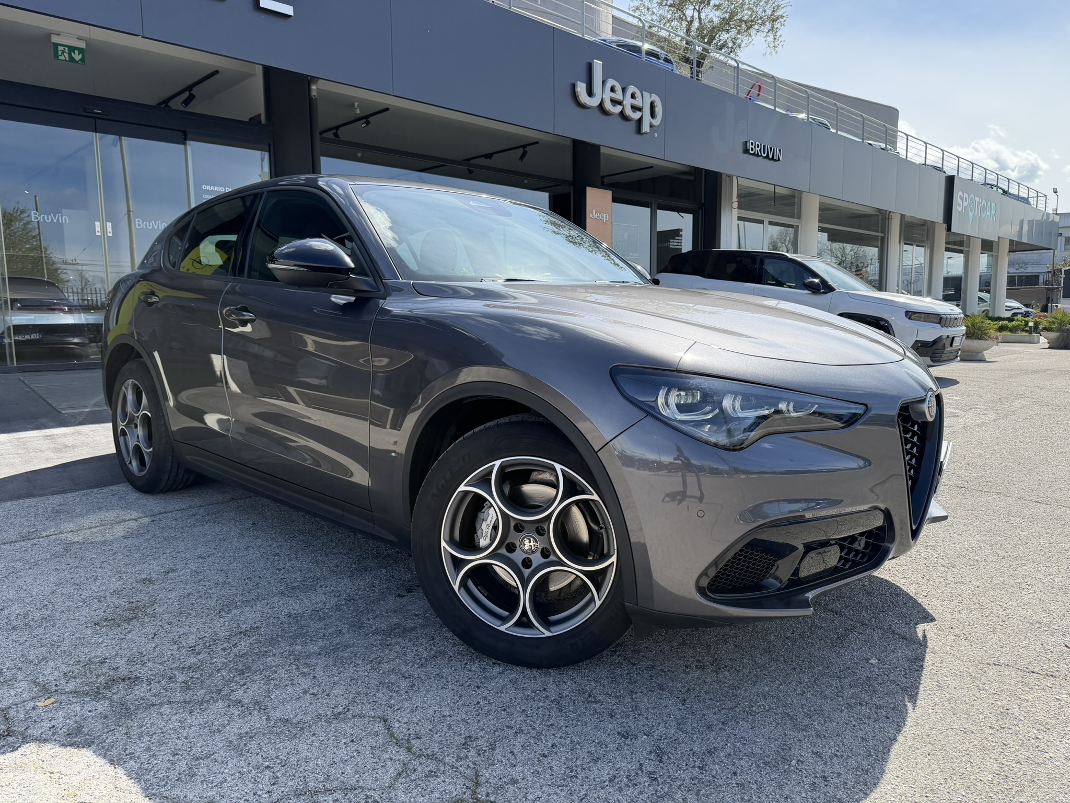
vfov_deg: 56.8
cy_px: 402
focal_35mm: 24
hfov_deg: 71.6
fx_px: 742
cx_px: 535
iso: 100
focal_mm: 6.76
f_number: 1.78
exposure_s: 1/3145
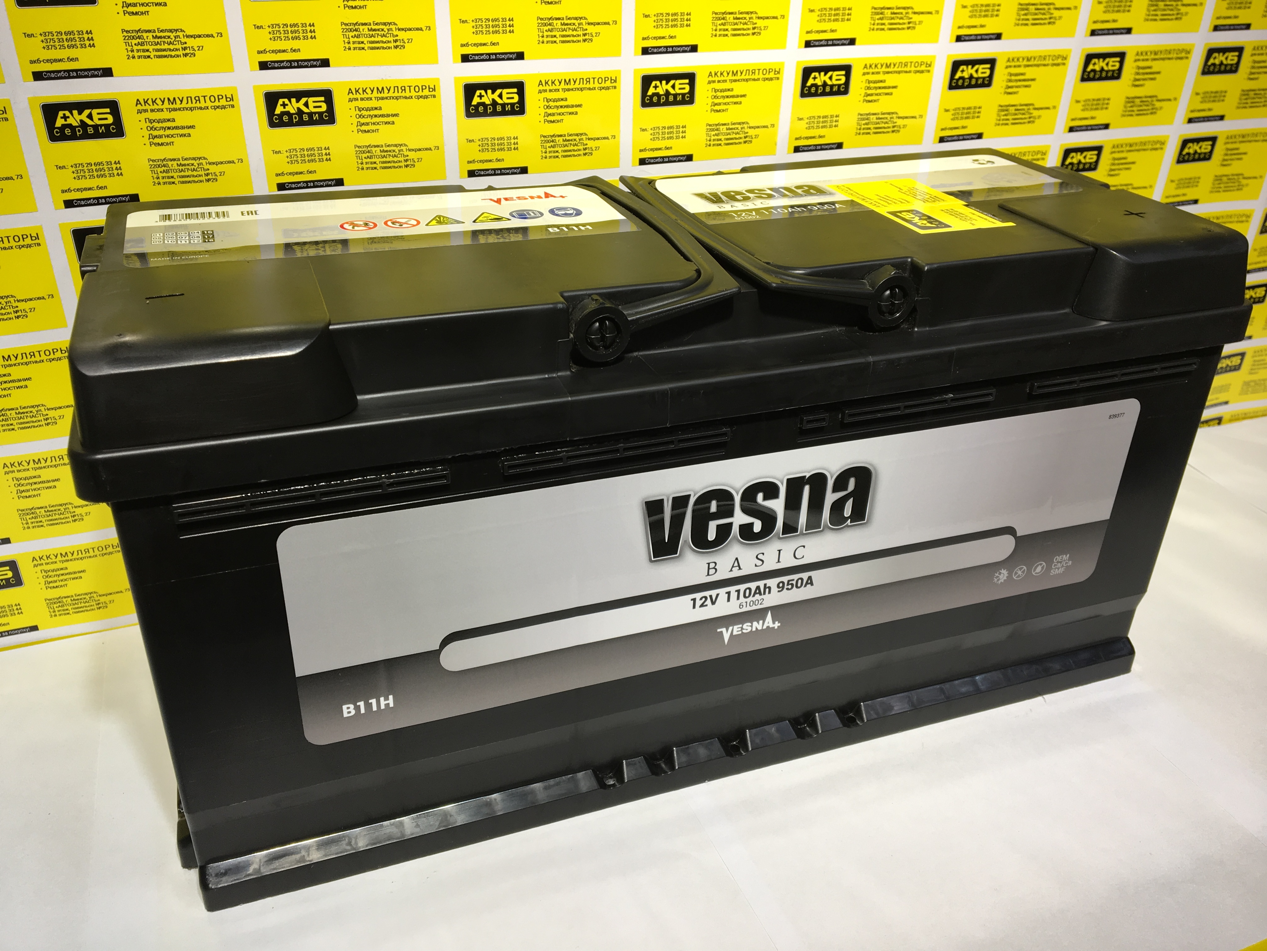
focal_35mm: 29
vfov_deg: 48.2
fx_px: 1061
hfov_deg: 61.7
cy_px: 476
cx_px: 634
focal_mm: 4.15
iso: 25
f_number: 2.2
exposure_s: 1/50
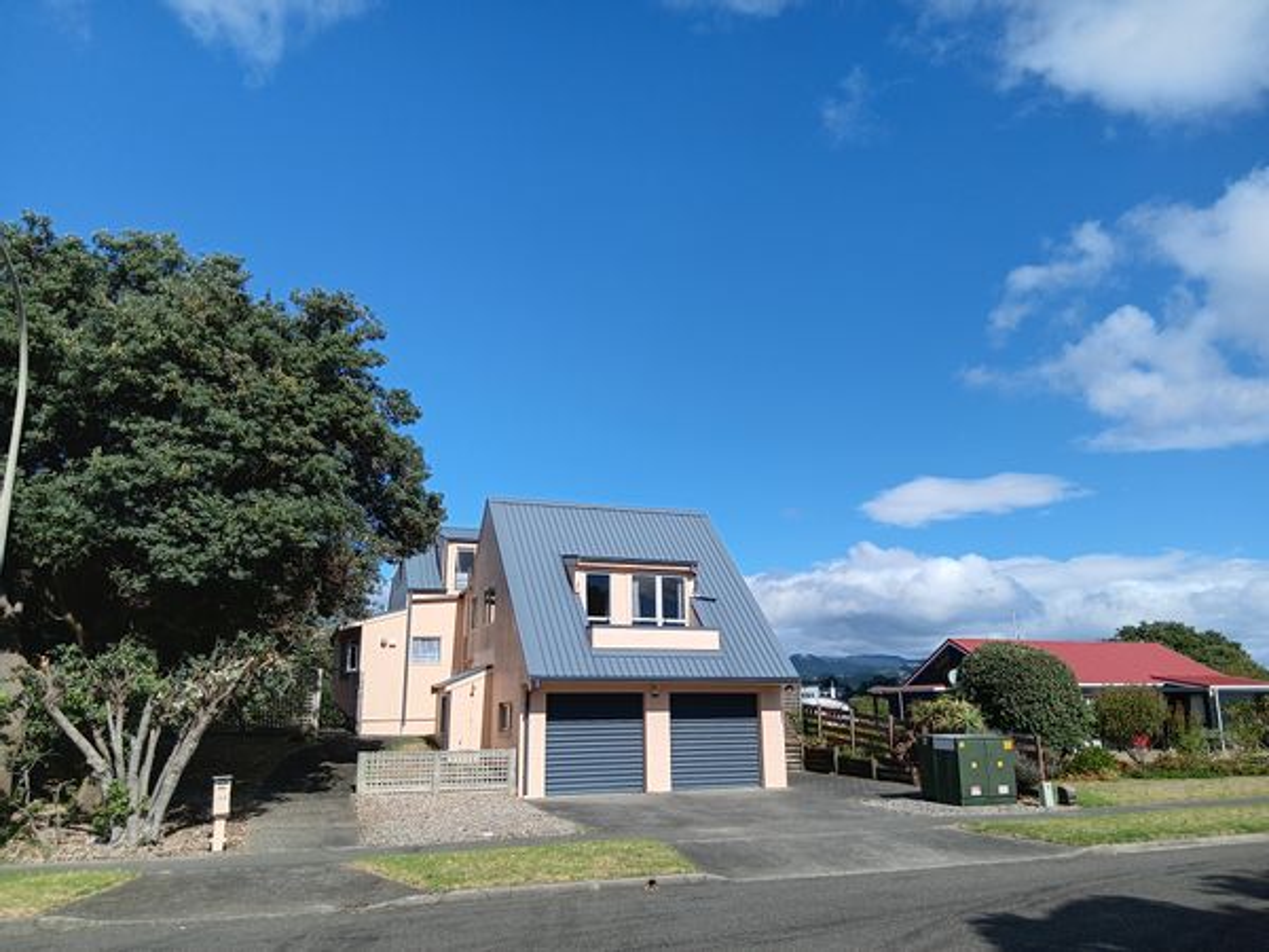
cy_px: 476
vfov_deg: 61.1
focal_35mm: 22
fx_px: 807
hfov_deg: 76.4
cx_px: 634
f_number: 1.8
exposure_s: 1/1000
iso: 25
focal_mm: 3.86
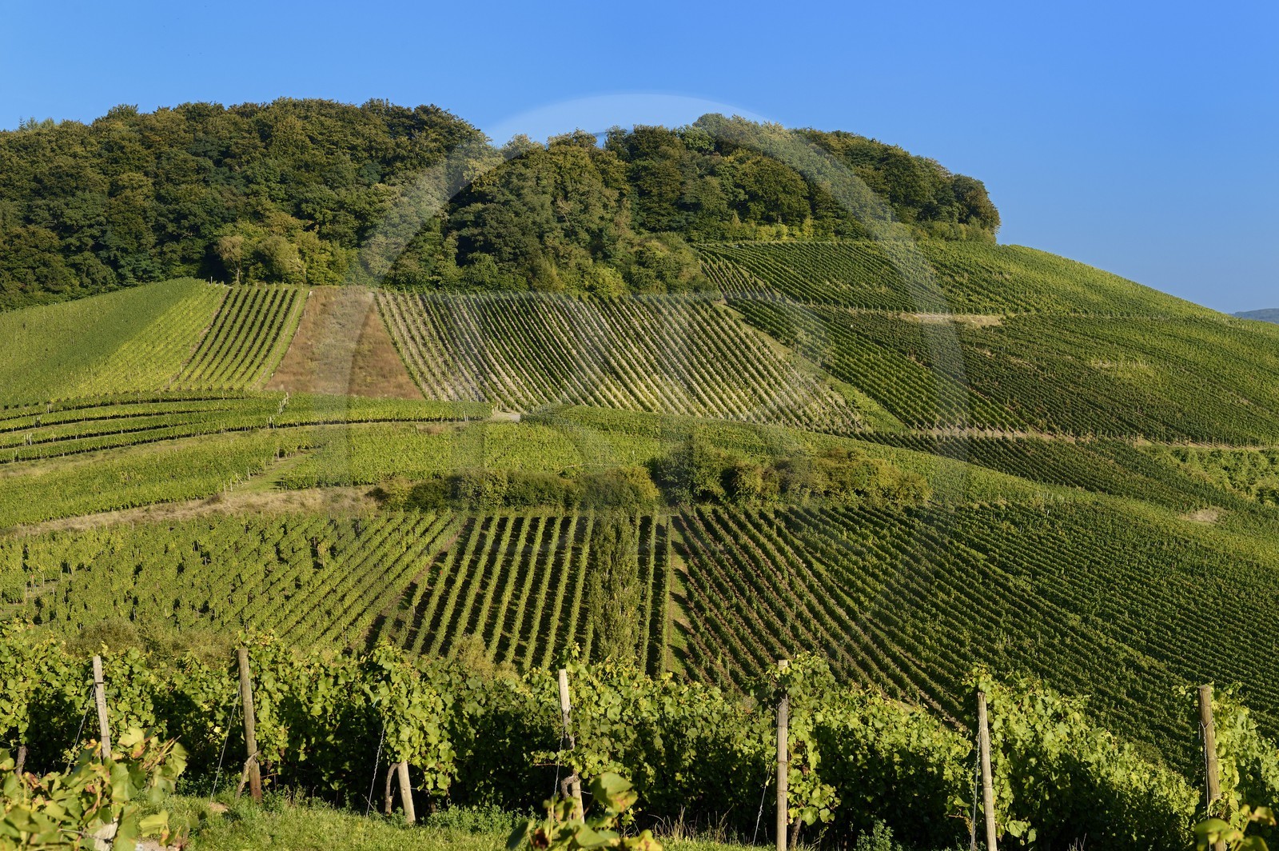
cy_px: 426
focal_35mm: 60
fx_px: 2130
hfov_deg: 33.4
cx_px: 640
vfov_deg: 22.6
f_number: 10
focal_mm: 60
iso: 200
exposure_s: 1/200
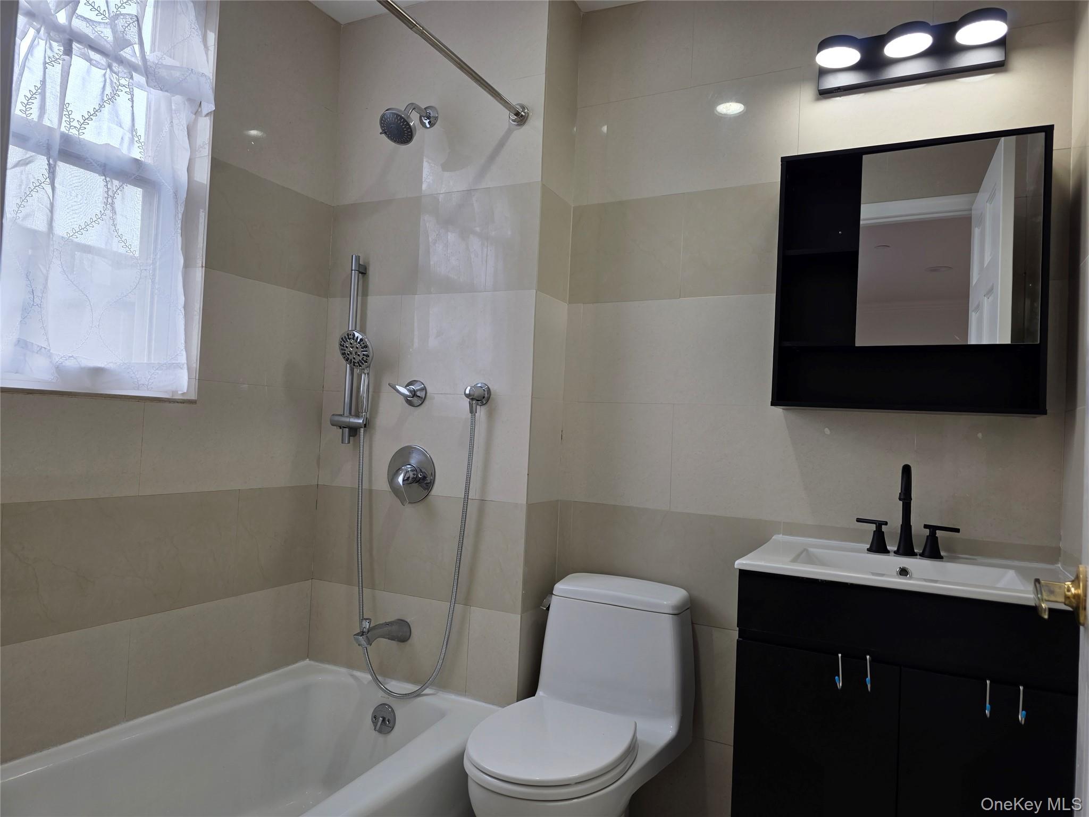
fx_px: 724
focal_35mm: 23
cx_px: 544
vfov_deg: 58.9
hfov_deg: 73.9
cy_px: 408
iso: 25
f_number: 1.7
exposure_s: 1/120
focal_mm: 6.3
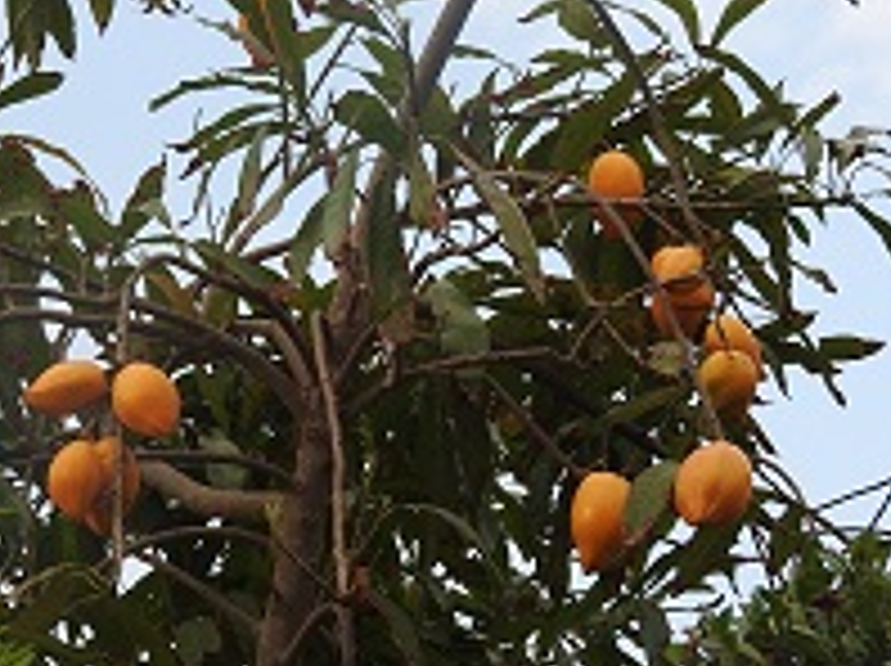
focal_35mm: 172
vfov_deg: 8.6
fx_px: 4422
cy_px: 230
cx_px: 310
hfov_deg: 11.5
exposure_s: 1/200
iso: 100
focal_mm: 15.2
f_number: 4.5
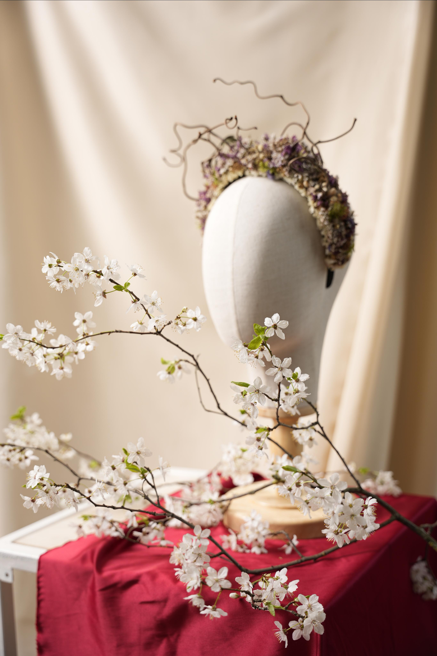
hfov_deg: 30.3
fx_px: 807
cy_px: 328
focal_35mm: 44
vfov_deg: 44.2
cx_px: 218
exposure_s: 1/50
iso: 100
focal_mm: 44.3
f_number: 3.2
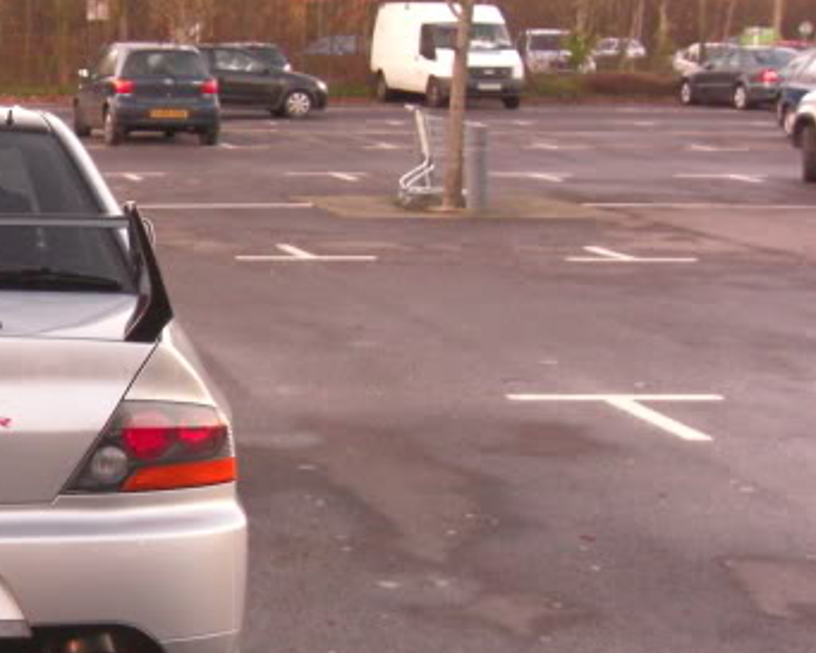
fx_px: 2102
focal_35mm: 87
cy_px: 447
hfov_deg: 20.7
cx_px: -132
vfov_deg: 17.6
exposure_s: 1/320
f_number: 2.8
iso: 400
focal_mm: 7.9
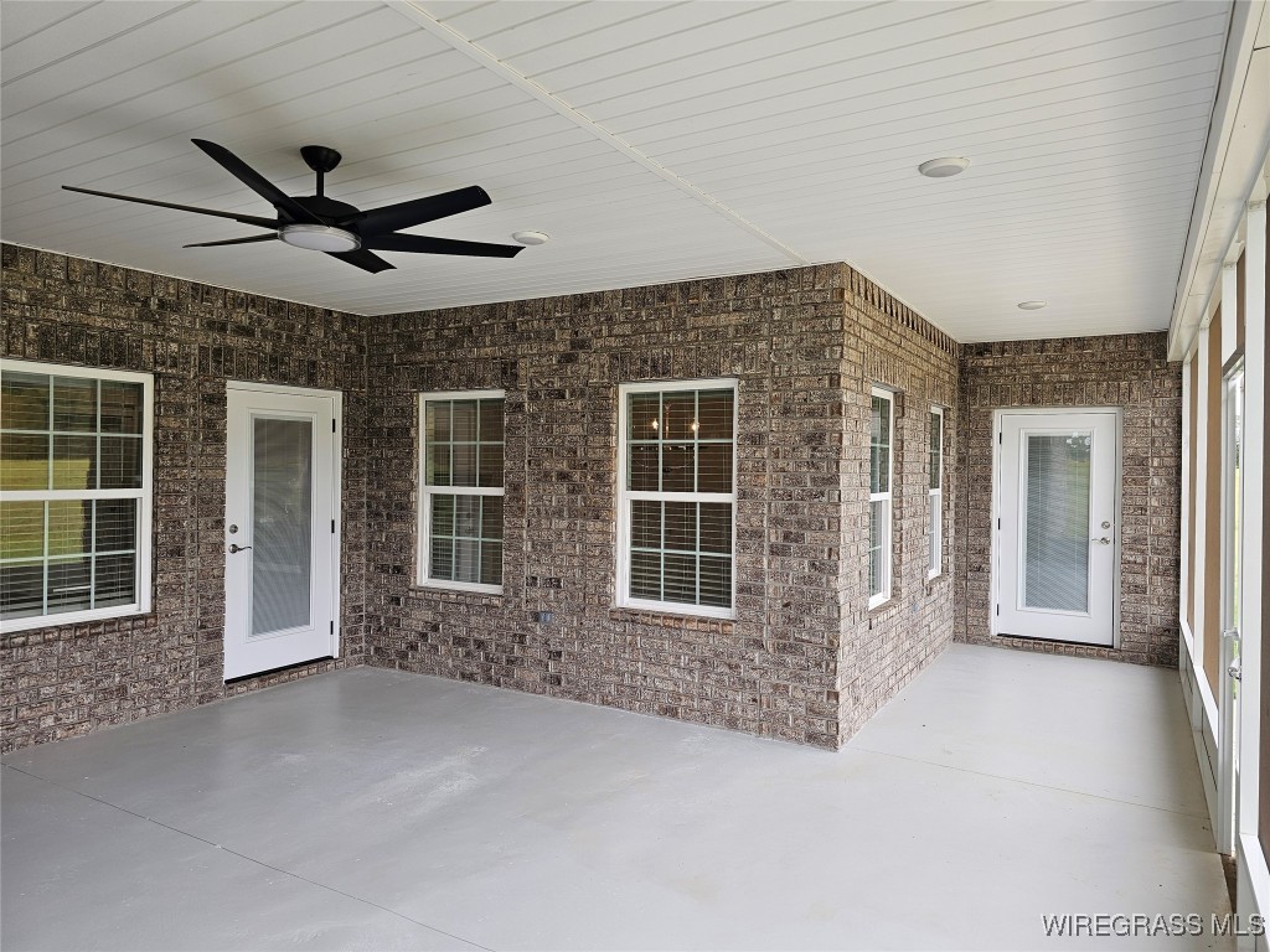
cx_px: 635
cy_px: 476
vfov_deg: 58.9
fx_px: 844
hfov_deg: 73.9
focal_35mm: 23
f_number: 1.7
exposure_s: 1/180
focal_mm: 6.3
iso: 32
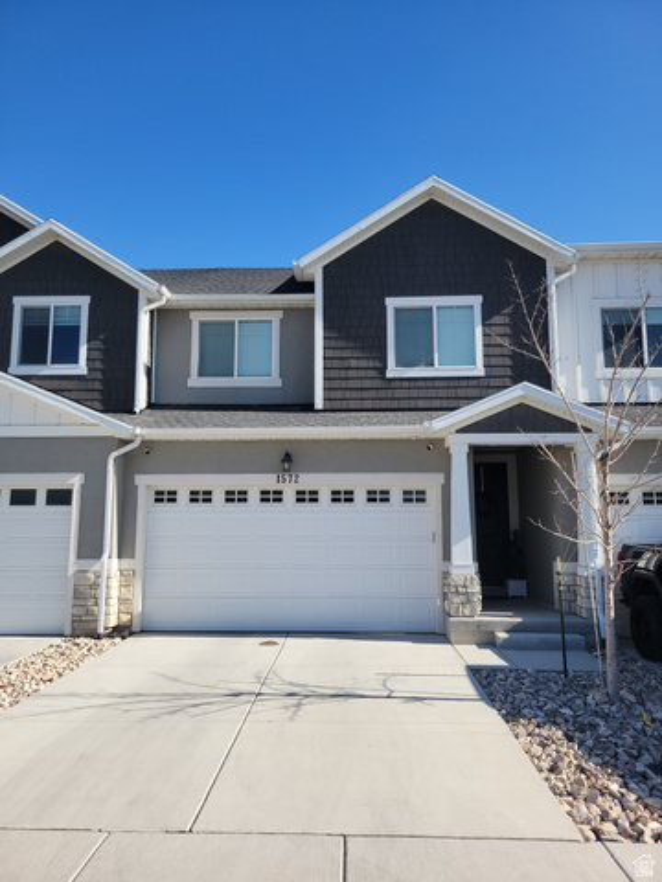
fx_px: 663
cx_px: 331
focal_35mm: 26
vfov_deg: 67.3
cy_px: 441
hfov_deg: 53.1
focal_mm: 5.4
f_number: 1.8
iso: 40
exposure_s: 1/1973
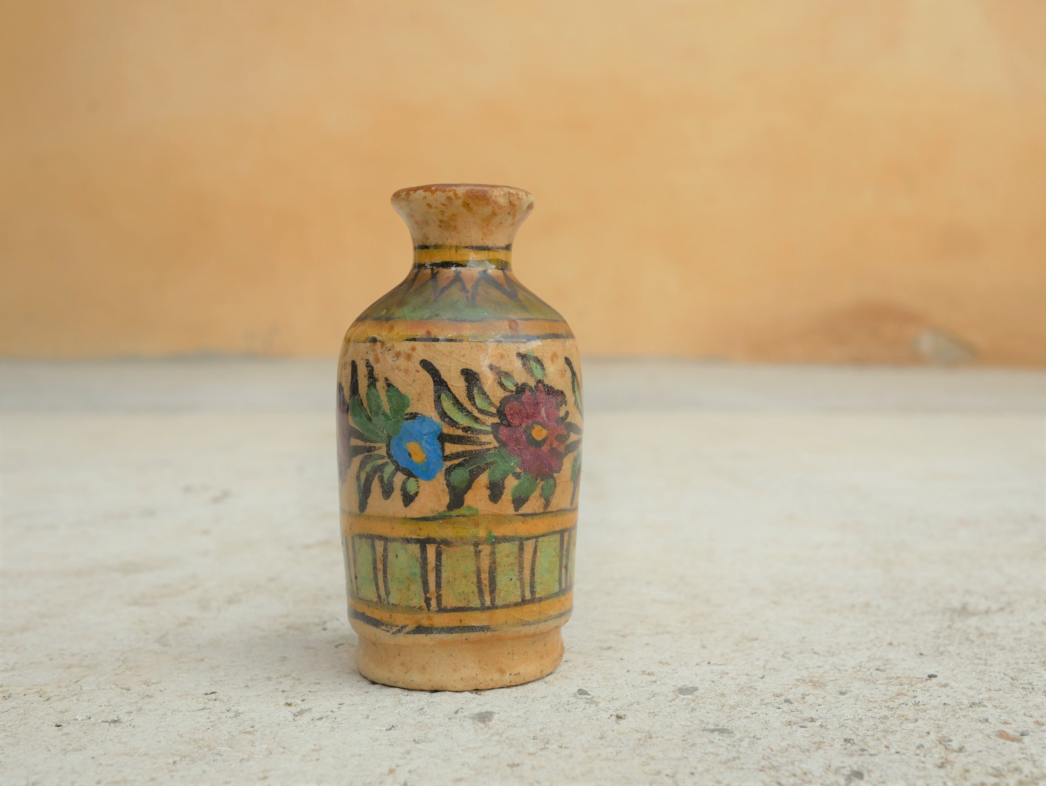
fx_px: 1209
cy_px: 393
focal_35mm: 40
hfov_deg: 46.8
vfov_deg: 36.0
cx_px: 523
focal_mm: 20
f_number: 4
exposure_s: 1/500
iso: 200
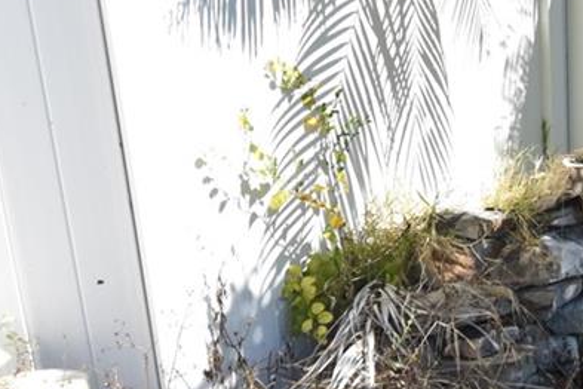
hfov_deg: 29.7
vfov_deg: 22.1
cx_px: 633
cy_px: 292
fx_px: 988
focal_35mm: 61
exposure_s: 1/4000
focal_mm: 10
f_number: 3.5
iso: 800
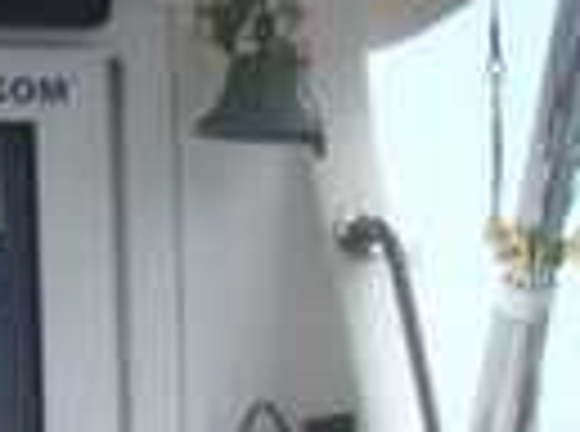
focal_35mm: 181
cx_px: -301
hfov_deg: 10.6
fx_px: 3024
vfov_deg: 8.0
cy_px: 702
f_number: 5.6
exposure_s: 1/125
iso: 64
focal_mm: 6.2
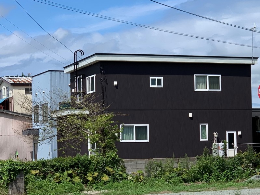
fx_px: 391
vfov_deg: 28.0
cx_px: 130
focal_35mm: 52
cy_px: 98
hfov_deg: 36.8
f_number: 2.4
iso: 16
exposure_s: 1/1332
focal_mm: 6
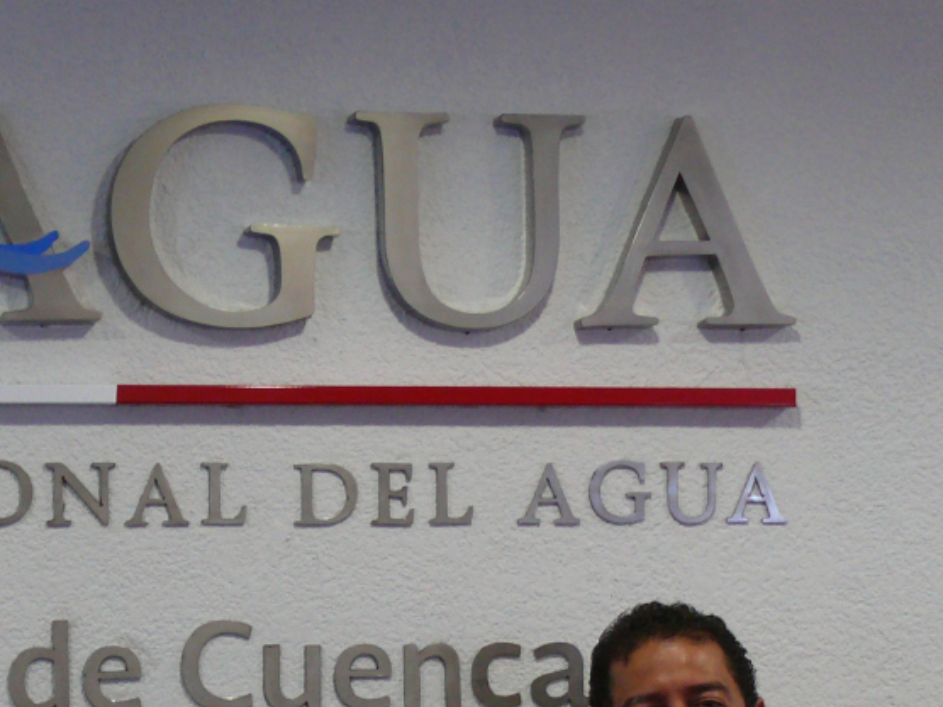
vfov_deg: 11.3
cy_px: 812
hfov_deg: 15.1
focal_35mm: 129
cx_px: 66
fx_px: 3514
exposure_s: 1/15
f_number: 3.2
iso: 200
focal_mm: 11.1
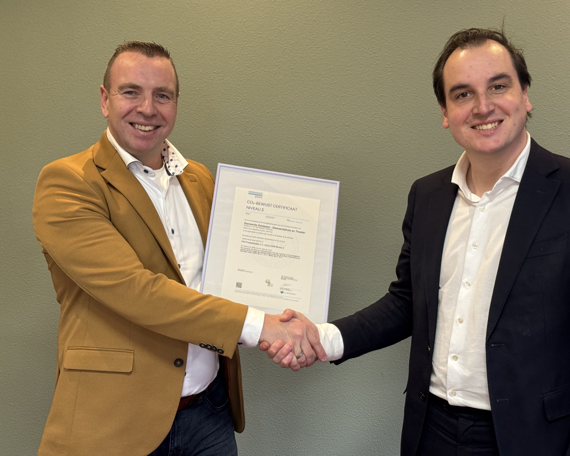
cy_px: 234
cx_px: 293
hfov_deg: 36.0
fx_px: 877
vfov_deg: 29.1
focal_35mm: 52
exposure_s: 1/50
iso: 160
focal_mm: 6.76
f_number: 1.78
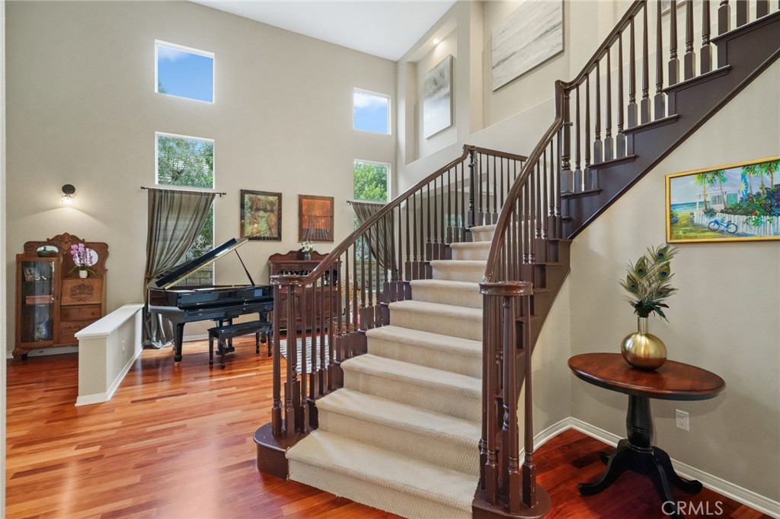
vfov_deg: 73.7
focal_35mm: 16
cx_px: 390
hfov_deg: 96.8
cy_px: 260
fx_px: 347
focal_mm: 16
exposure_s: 1/8
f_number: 8
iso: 12800
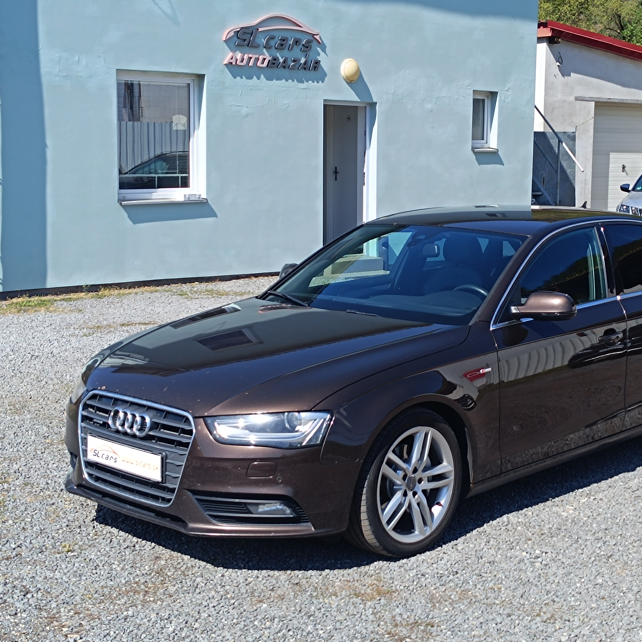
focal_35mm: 29
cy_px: 323
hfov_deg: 54.9
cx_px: 408
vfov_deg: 55.6
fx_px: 609
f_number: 1.88
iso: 51
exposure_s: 1/1012
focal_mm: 5.59
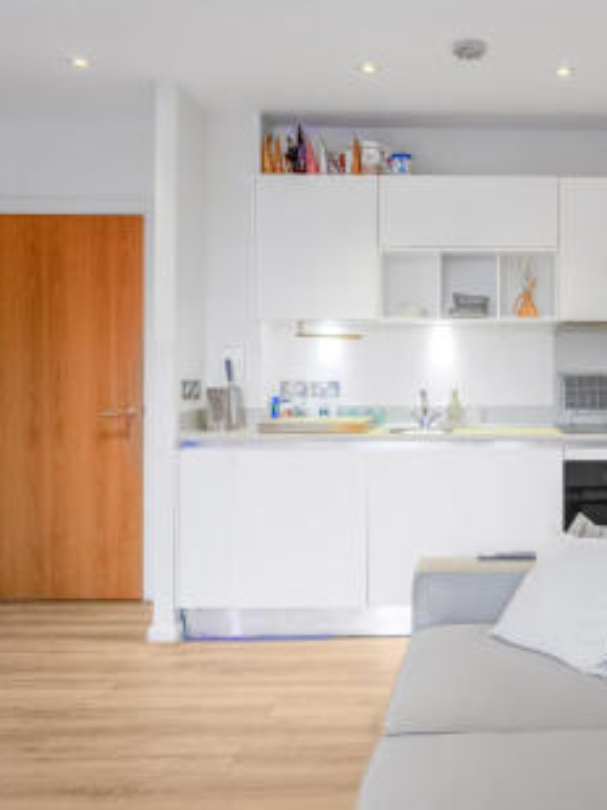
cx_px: 510
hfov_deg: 42.7
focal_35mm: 31
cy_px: 398
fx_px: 726
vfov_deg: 58.4
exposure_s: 1/250
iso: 1600
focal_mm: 21
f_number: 6.7
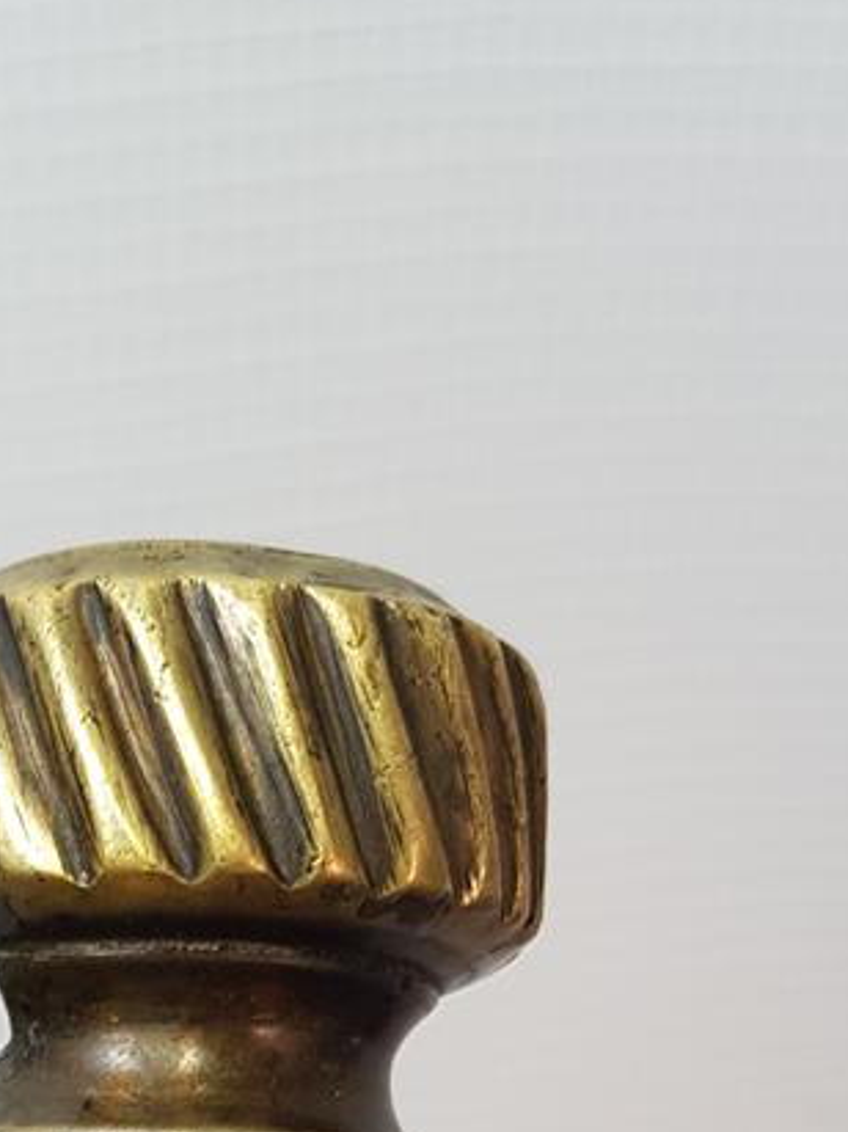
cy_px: 1567
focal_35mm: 76
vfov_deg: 22.3
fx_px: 2484
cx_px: 124
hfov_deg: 19.1
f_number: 1.7
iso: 40
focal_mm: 4.3
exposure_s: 1/134
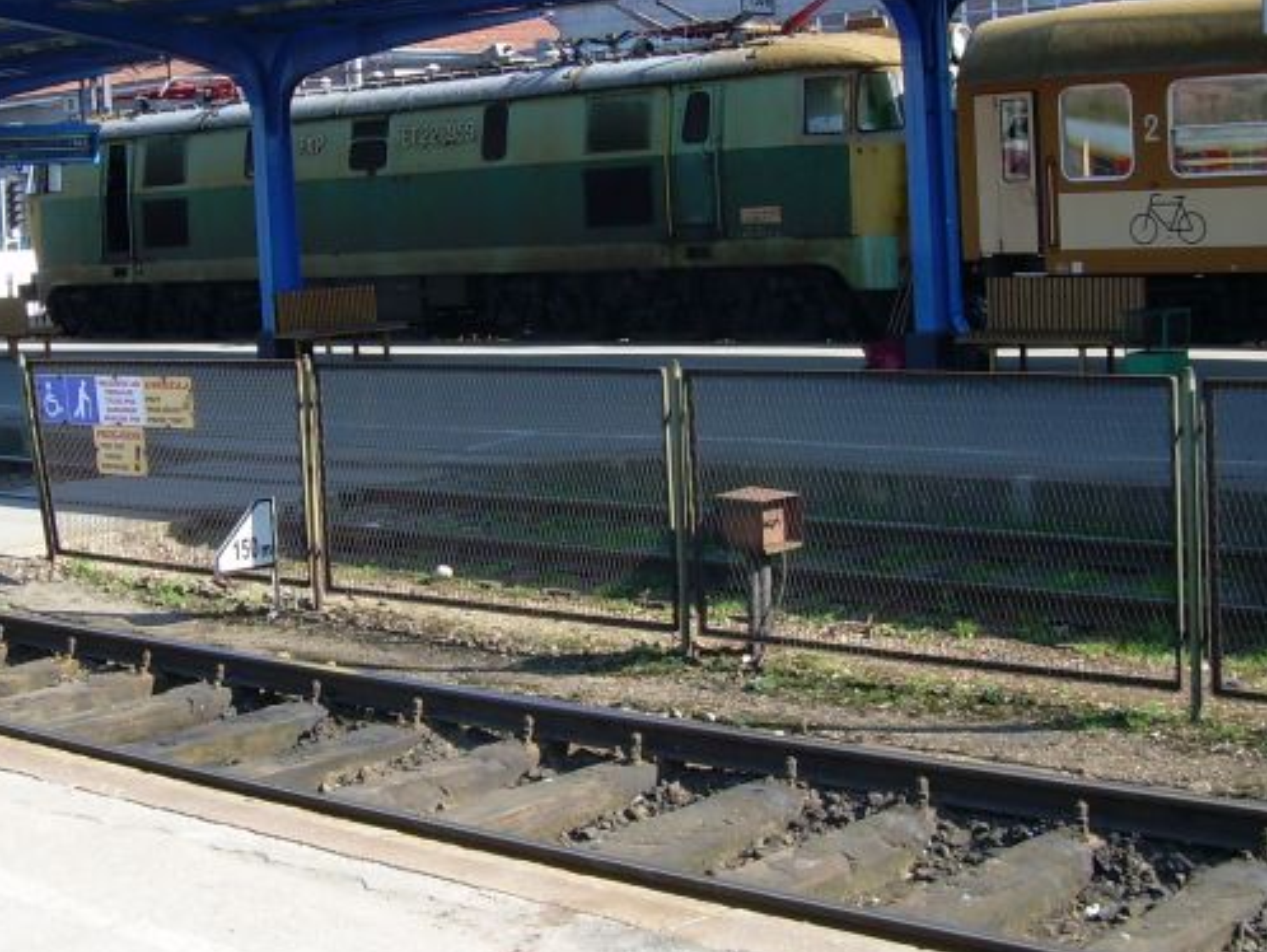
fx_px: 2234
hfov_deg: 31.6
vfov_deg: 23.9
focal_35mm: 61
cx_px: 539
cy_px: 308
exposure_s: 1/136
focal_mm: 6.3
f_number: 4.6
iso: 50
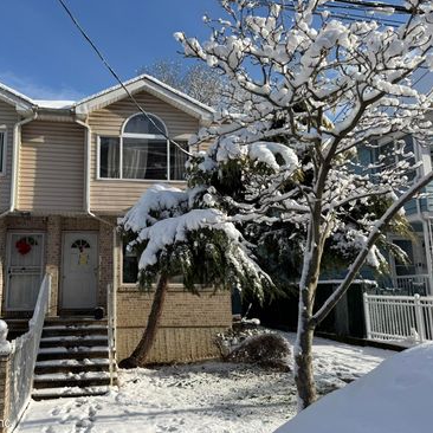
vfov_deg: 55.6
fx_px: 410
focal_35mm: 29
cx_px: 140
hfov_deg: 54.3
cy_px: 221
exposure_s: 1/4673
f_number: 1.78
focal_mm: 6.76
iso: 80
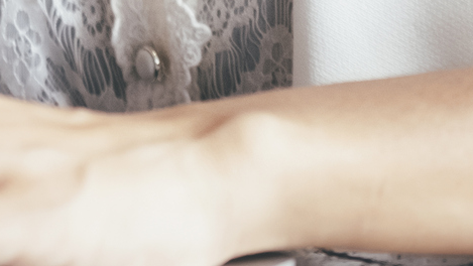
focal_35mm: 251
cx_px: 369
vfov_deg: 4.8
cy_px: -248
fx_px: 3149
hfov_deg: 8.6
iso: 400
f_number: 2
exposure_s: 1/250
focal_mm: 35
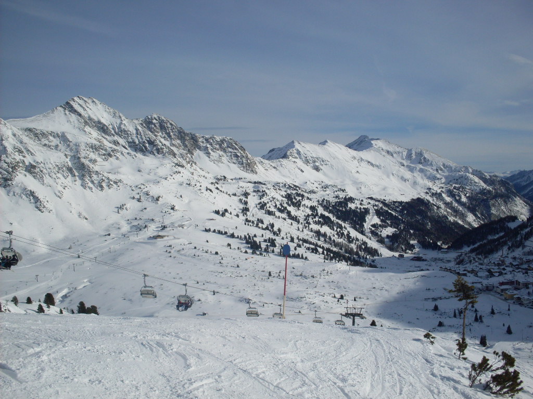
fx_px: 585
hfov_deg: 49.0
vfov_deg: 37.7
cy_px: 200
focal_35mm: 38
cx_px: 266
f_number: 8.4
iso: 80
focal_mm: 6.3
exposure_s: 1/750
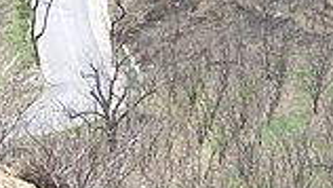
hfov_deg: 6.9
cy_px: 55
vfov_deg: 3.9
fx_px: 2774
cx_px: 32
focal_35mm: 314
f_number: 5.2
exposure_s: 1/320
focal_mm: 18.6
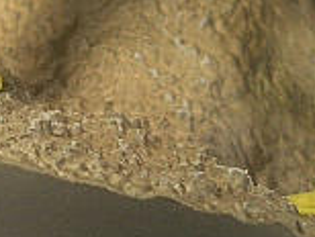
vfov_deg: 10.2
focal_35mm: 145
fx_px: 1322
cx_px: -29
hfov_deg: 13.3
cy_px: 31
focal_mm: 5.8
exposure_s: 1/60
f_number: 2.6
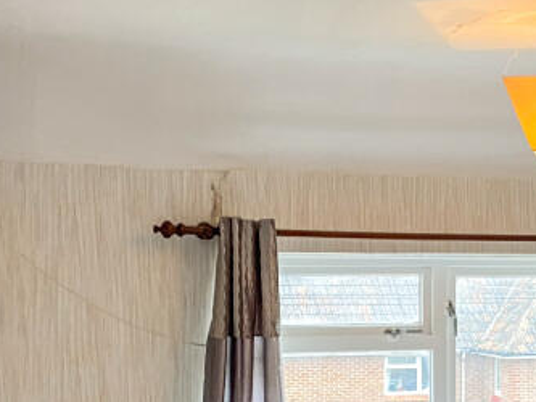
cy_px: 306
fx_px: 1239
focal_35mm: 80
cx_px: 443
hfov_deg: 24.0
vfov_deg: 18.3
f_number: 1.8
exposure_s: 1/50
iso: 80
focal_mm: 4.25
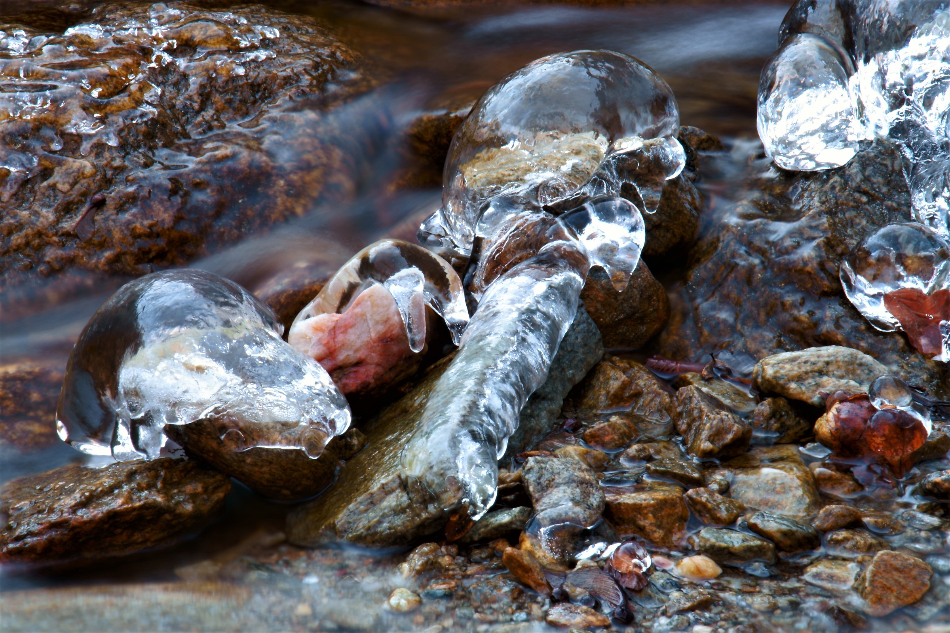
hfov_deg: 16.1
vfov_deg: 10.8
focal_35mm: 127
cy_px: 316
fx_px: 3351
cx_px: 475
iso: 50
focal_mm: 85
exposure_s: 2.5
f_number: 32
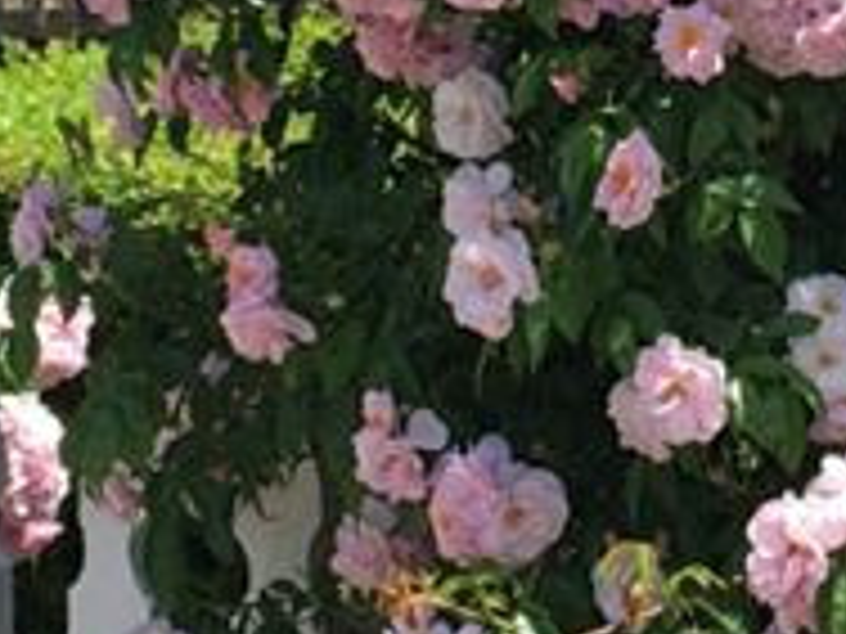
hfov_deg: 9.1
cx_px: 788
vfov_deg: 6.8
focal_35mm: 216
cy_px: -180
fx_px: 5279
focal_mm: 4.15
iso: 25
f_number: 2.2
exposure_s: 1/916
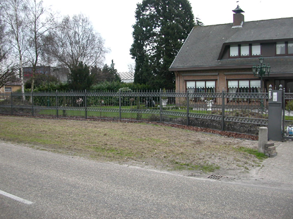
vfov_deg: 38.7
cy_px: 110
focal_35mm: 37
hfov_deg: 50.1
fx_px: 313
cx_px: 146
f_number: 2.7
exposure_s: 1/346
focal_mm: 5.6
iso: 100
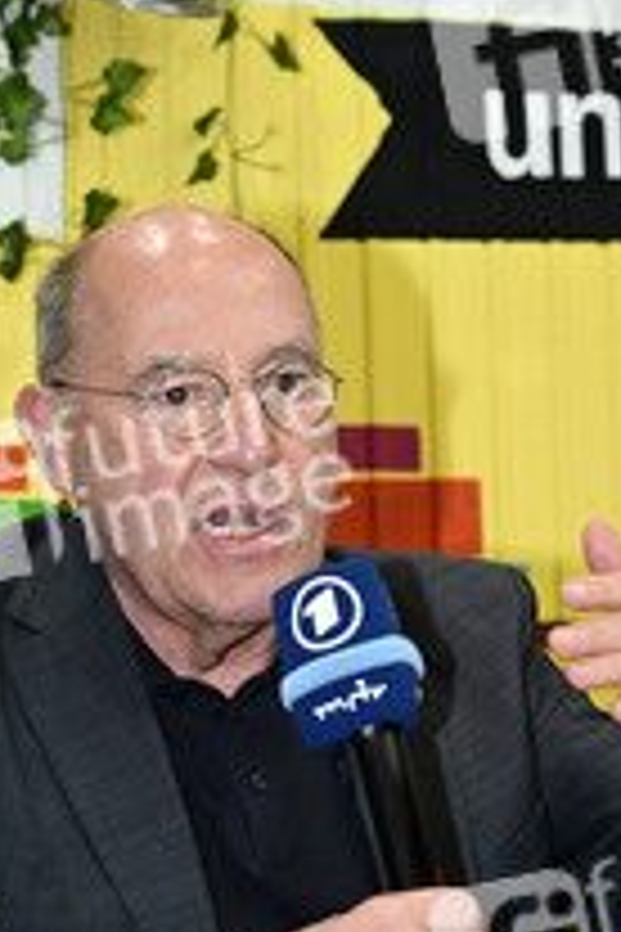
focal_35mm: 135
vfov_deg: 15.1
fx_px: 3493
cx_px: 252
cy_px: 711
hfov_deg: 10.2
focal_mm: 70
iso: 2000
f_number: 5
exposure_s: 1/200
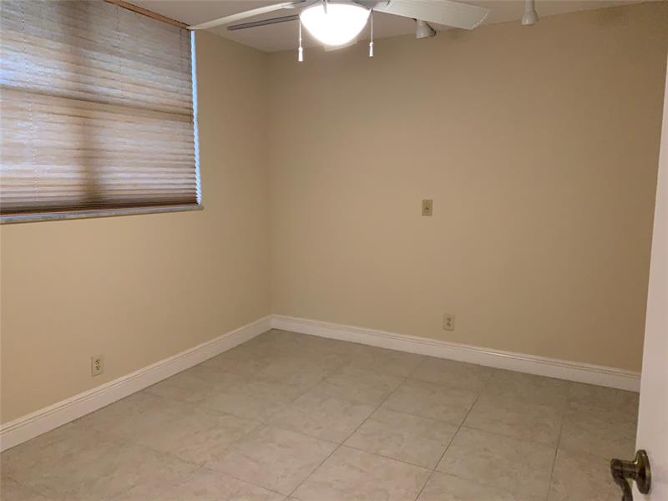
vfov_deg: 53.1
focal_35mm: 26
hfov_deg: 67.3
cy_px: 250
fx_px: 502
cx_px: 334
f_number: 1.8
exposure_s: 1/40
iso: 250
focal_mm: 4.25
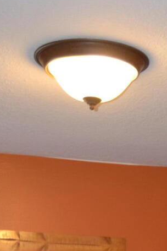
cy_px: 507
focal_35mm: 151
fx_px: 1052
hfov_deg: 8.9
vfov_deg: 12.0
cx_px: 219
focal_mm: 23
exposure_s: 1/60
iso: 450
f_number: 3.8
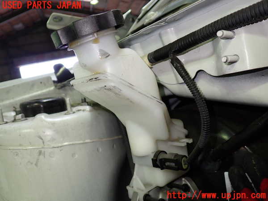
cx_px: 134
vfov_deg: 46.8
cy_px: 100
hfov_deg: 60.0
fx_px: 232
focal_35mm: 30
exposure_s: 1/30
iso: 200
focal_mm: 5.4
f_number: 2.3
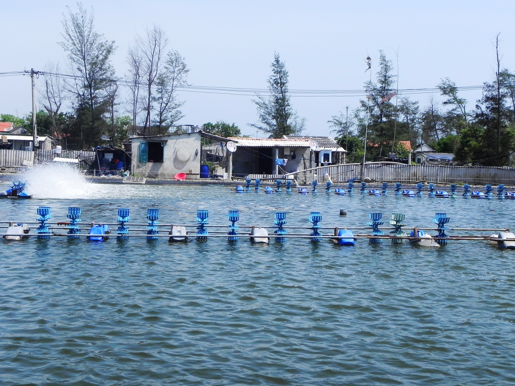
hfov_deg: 33.2
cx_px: 258
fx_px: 863
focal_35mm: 58
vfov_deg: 25.2
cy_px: 193
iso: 160
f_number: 7.1
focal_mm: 10.3
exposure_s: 1/402
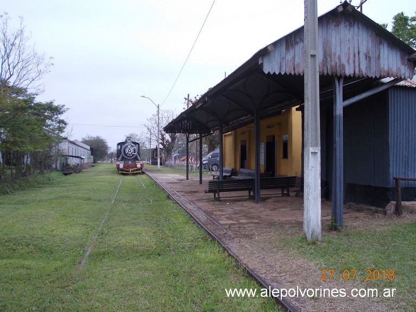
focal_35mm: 38
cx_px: 208
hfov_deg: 49.0
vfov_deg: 37.7
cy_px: 156
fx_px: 457
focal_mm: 5.3
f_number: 3.1
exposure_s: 1/320
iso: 80
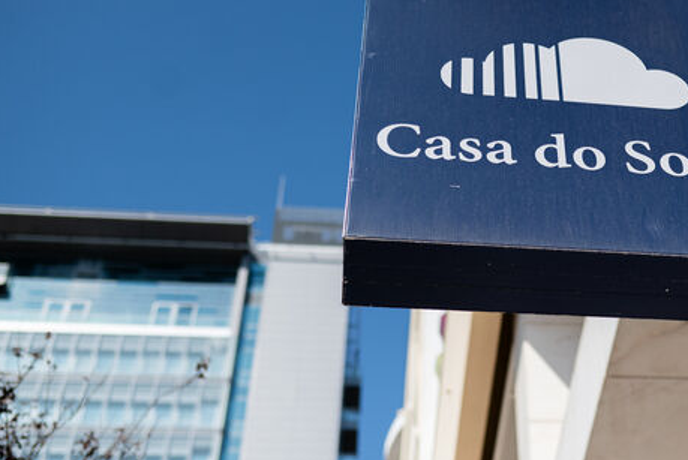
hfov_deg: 30.4
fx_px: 1224
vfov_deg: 21.2
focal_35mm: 64
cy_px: 169
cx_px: 576
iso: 125
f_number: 2.8
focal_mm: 35
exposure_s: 1/8000
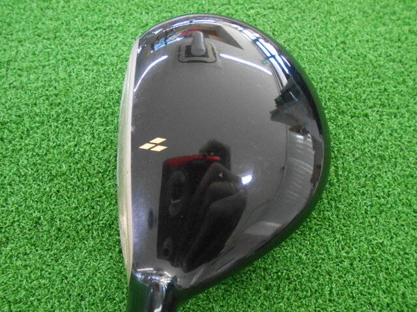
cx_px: 208
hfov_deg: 67.3
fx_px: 313
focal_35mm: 26
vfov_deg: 53.1
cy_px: 156
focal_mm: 4.6
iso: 800
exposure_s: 1/80
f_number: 3.2
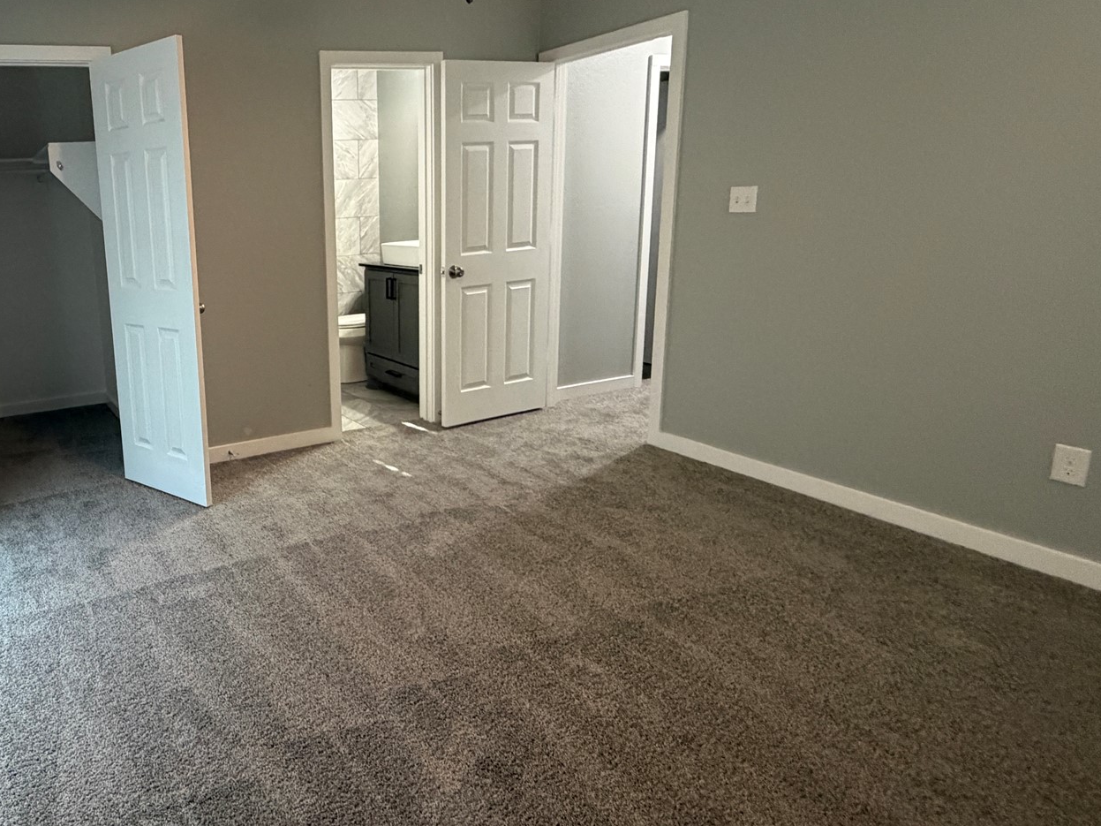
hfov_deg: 67.6
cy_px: 348
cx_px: 235
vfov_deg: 58.6
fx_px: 731
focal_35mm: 23
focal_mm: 2.22
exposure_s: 1/60
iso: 500
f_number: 2.2
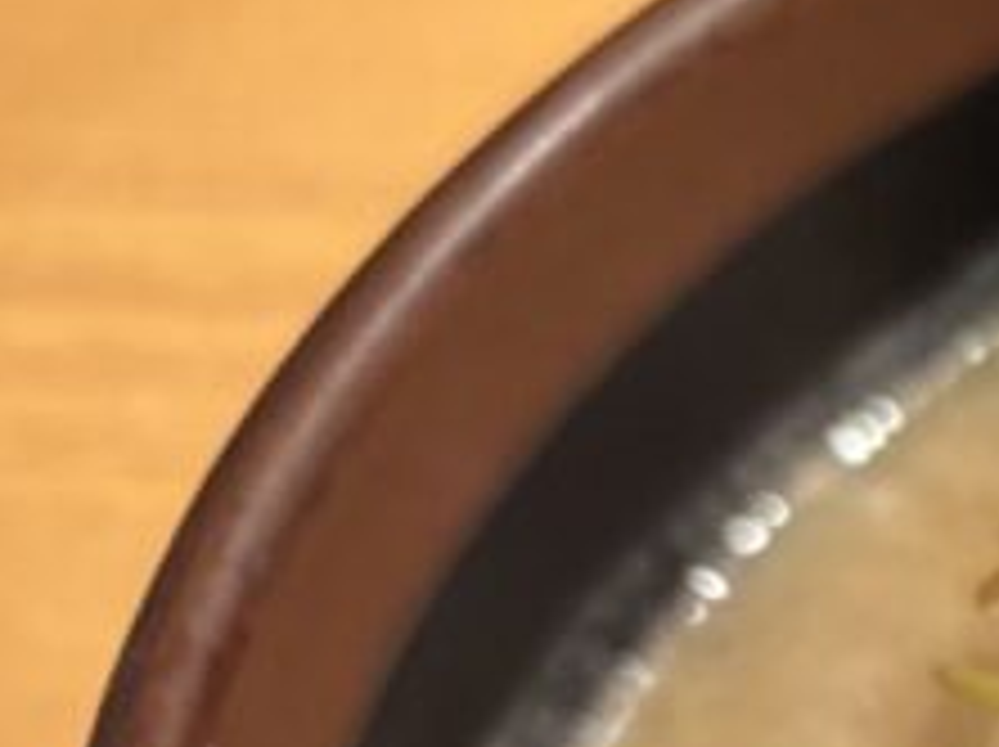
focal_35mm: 120
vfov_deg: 11.7
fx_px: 3459
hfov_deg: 14.2
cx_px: 1899
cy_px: 1174
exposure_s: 1/60
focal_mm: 5.96
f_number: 1.6
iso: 250
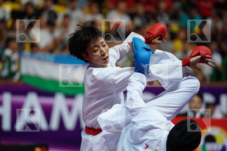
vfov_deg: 6.9
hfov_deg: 10.3
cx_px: 114
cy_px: 76
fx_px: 1261
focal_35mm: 200
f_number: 2.8
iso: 4000
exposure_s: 1/1000
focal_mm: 200
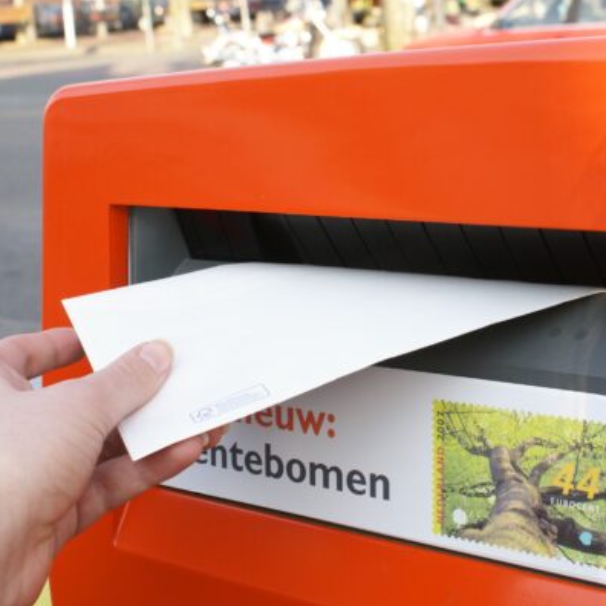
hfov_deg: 25.4
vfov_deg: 25.5
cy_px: 303
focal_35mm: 68
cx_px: 406
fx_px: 1340
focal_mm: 35
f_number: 9
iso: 100
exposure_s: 1/80
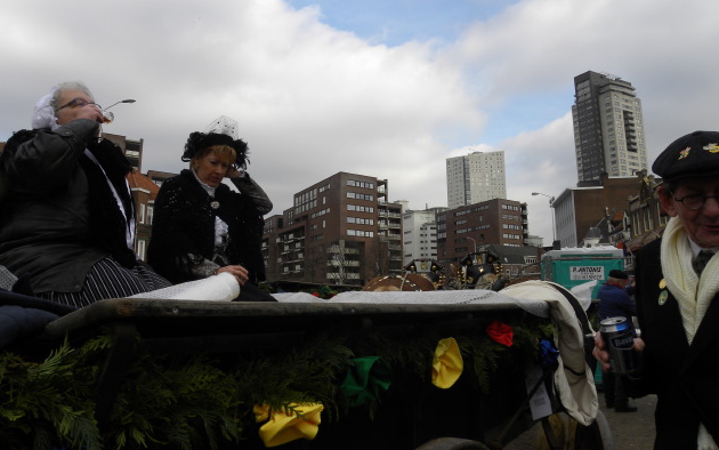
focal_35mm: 28
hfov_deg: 66.5
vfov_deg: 44.5
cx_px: 362
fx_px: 549
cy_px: 200
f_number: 5
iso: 64
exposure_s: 1/305
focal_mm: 4.6
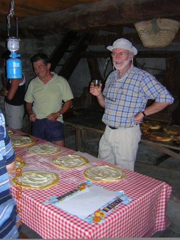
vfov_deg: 51.4
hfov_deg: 39.7
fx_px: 250
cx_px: 90
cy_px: 120
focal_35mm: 36
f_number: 2.6
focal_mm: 4.7
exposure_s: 1/60.1
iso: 199
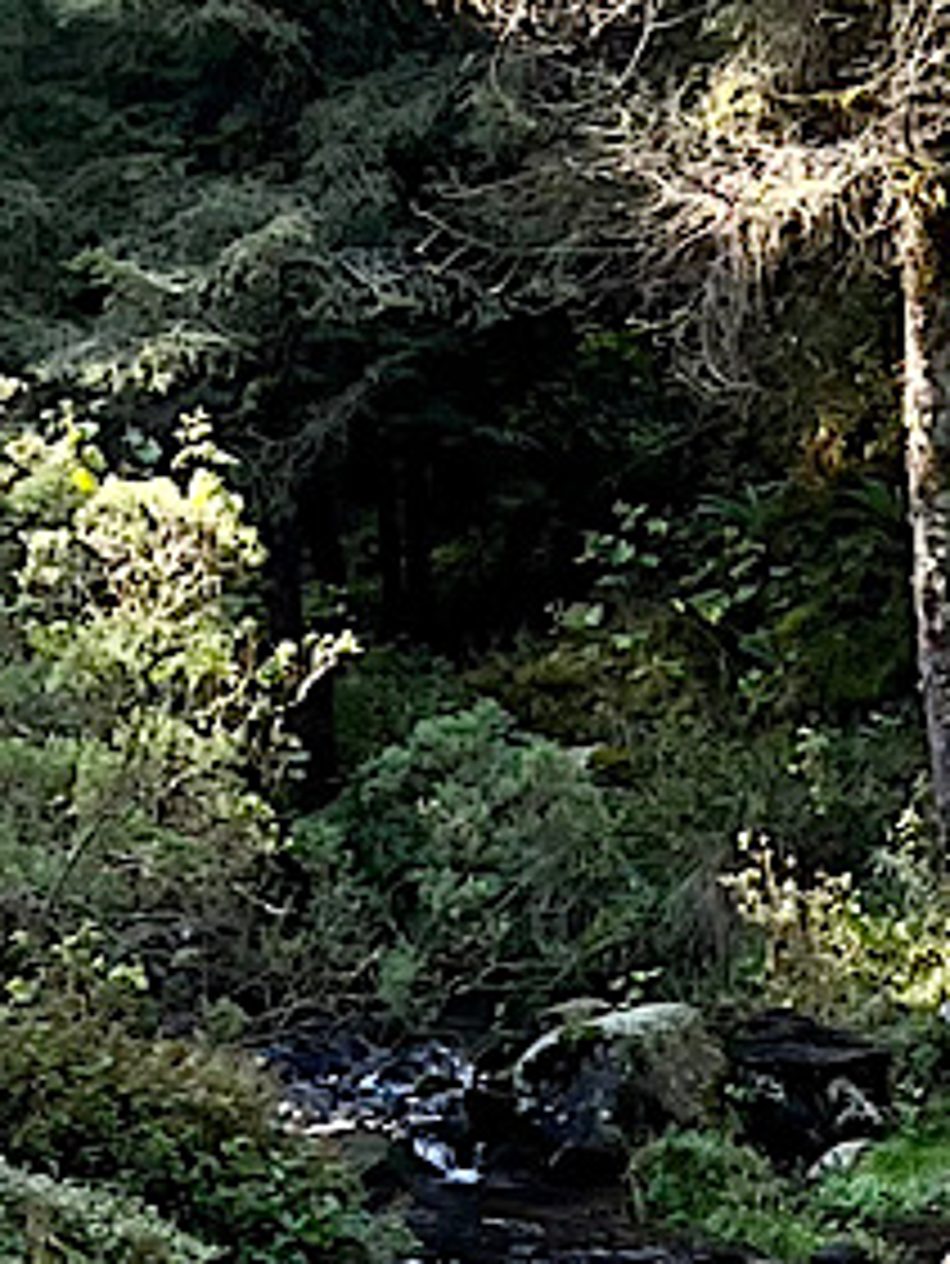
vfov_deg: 12.3
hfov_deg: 9.1
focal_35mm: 159
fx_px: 5814
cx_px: 1445
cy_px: 1309
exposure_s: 1/129
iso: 64
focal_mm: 5.7
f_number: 1.5
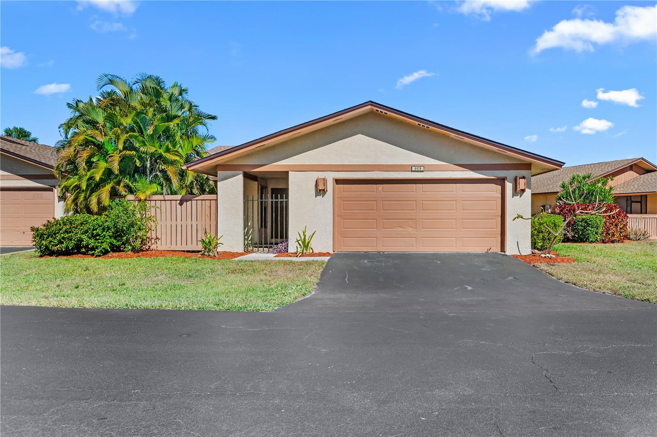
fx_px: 419
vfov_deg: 55.0
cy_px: 218
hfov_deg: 76.2
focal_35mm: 23
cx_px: 328
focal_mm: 23
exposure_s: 1/200
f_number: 10
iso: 320
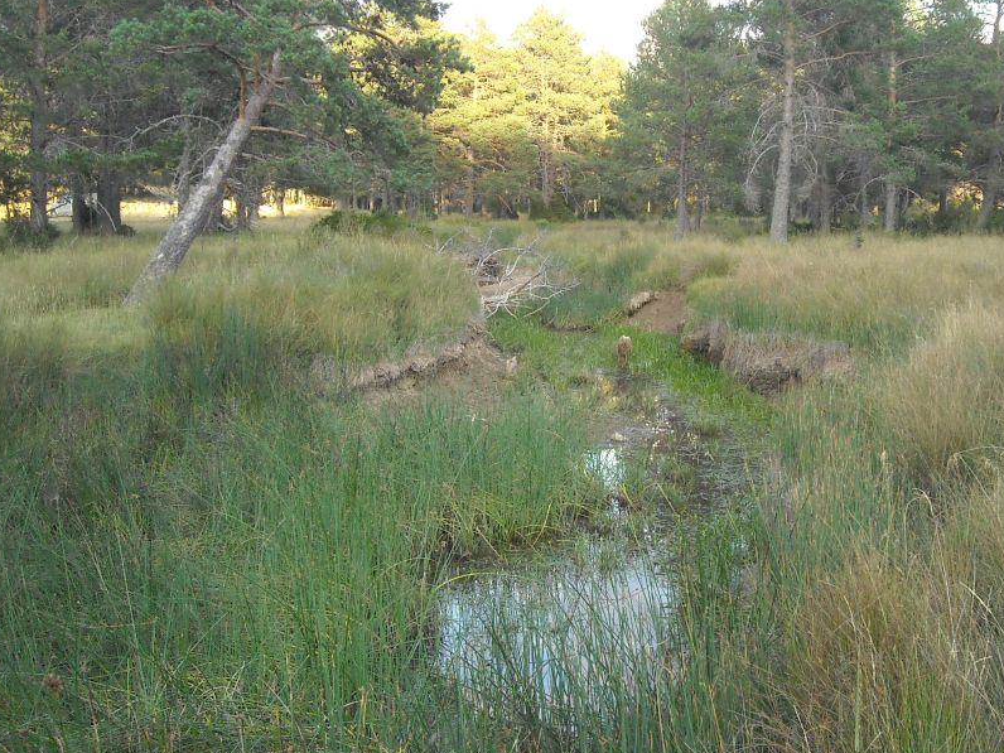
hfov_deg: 41.9
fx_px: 1305
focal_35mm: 45
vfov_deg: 32.1
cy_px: 296
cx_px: 593
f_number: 2.8
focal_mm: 5.7
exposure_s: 1/228
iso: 200
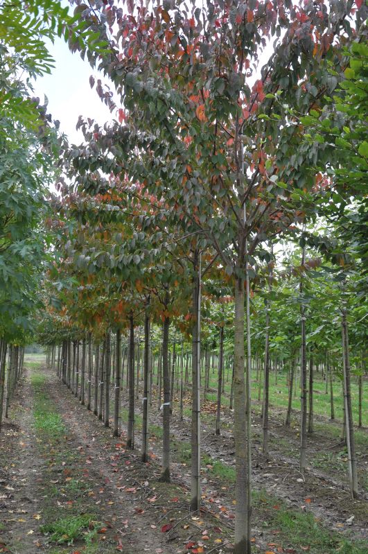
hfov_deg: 35.4
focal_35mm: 38
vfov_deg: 51.3
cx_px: 184
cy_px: 277
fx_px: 576
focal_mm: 25
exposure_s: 1/160
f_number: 6.3
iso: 200
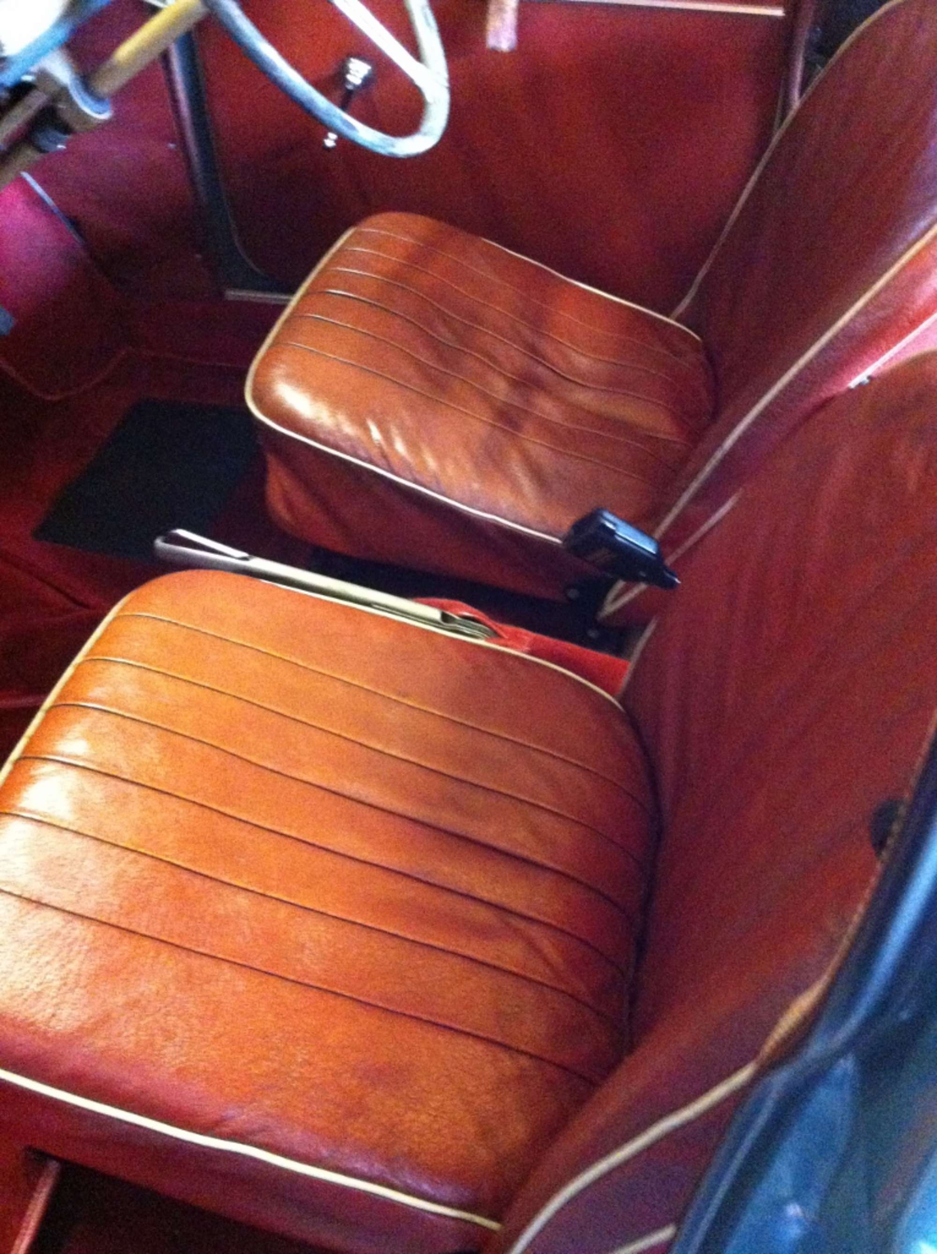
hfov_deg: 40.6
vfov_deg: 52.7
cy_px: 627
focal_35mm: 35
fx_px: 1266
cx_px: 468
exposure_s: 1/15
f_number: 2.8
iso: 1000
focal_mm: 3.85
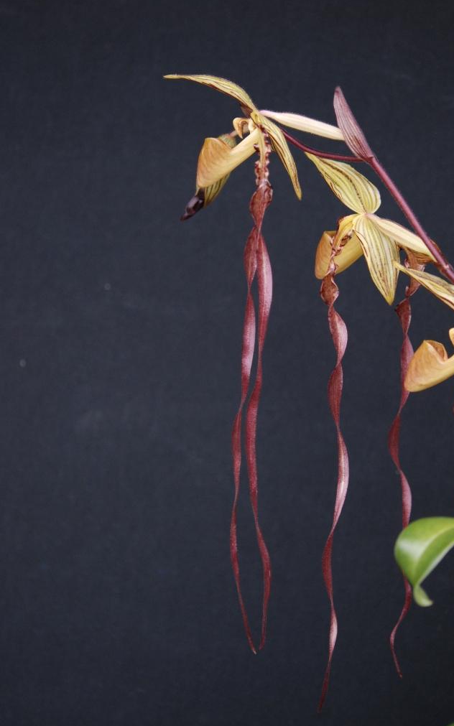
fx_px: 1841
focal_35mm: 93
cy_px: 363
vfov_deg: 22.3
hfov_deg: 14.1
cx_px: 223
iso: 400
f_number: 2.8
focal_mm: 60
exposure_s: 1/500
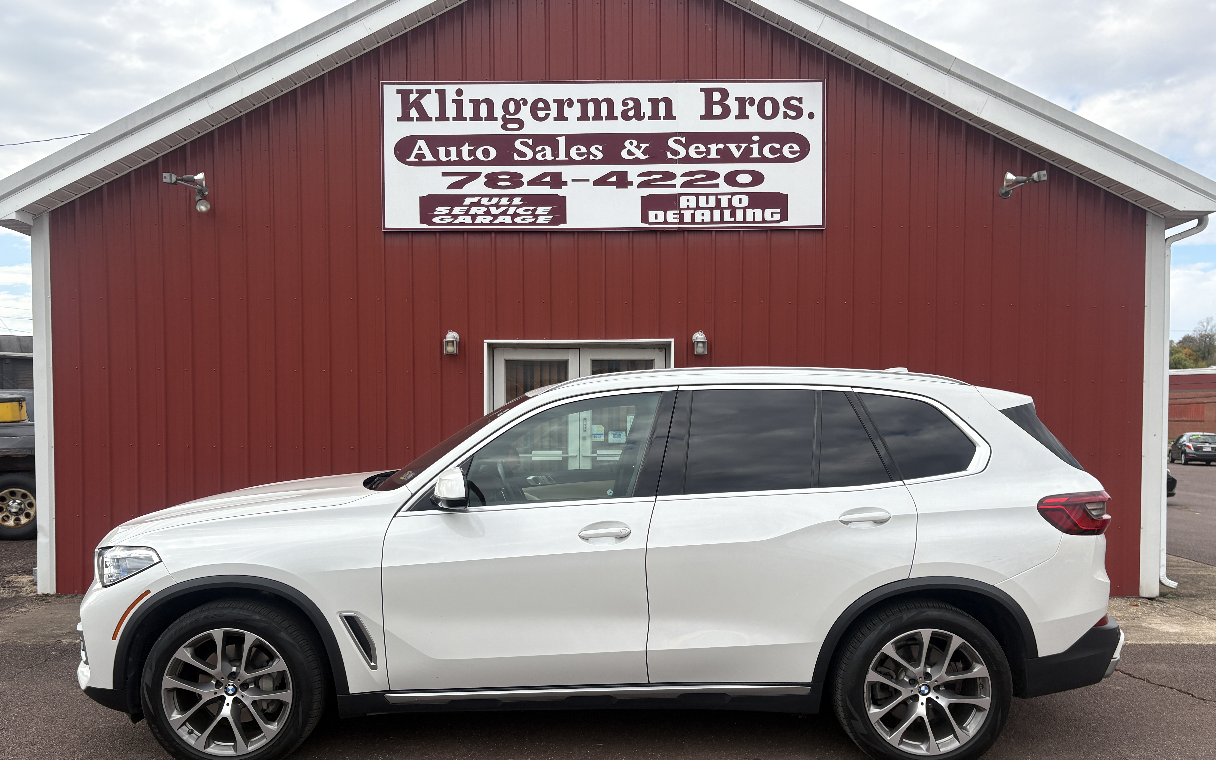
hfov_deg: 66.5
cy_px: 449
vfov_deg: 44.4
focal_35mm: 28
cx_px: 607
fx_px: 928
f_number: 1.6
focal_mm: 5.96
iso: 50
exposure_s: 1/1364
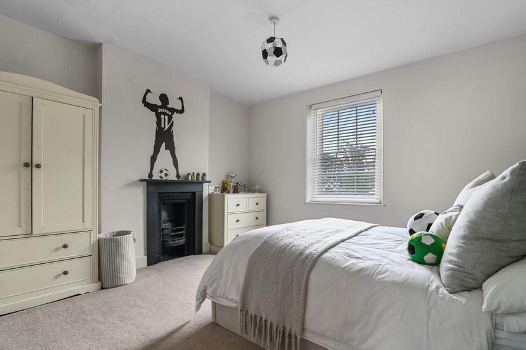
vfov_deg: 70.3
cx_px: 276
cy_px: 186
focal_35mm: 17
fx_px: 248
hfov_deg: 93.2
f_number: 8
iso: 400
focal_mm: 14
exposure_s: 1/1.67
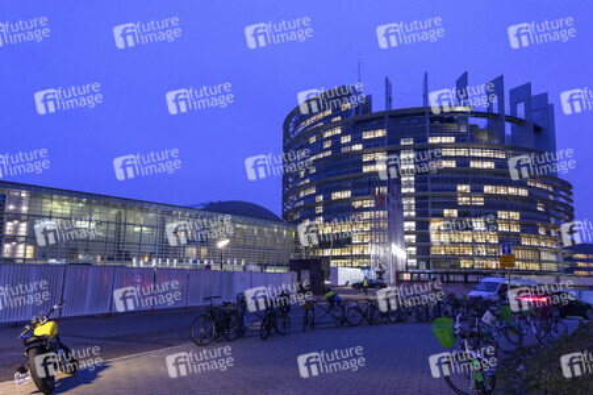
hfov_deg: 73.8
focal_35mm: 24
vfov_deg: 53.1
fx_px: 395
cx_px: 296
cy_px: 198
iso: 800
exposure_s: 1/25
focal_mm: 24
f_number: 4
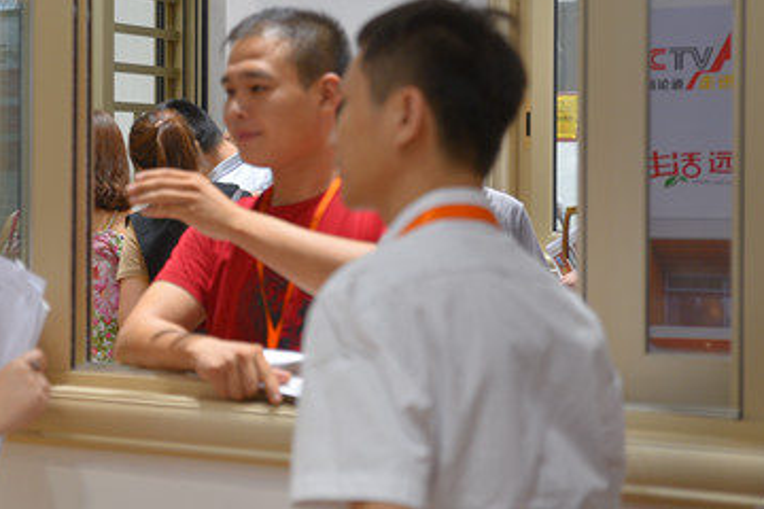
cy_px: 187
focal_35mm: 80
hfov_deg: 25.0
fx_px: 1698
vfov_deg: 17.0
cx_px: 155
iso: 500
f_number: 2.8
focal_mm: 48
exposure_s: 1/160
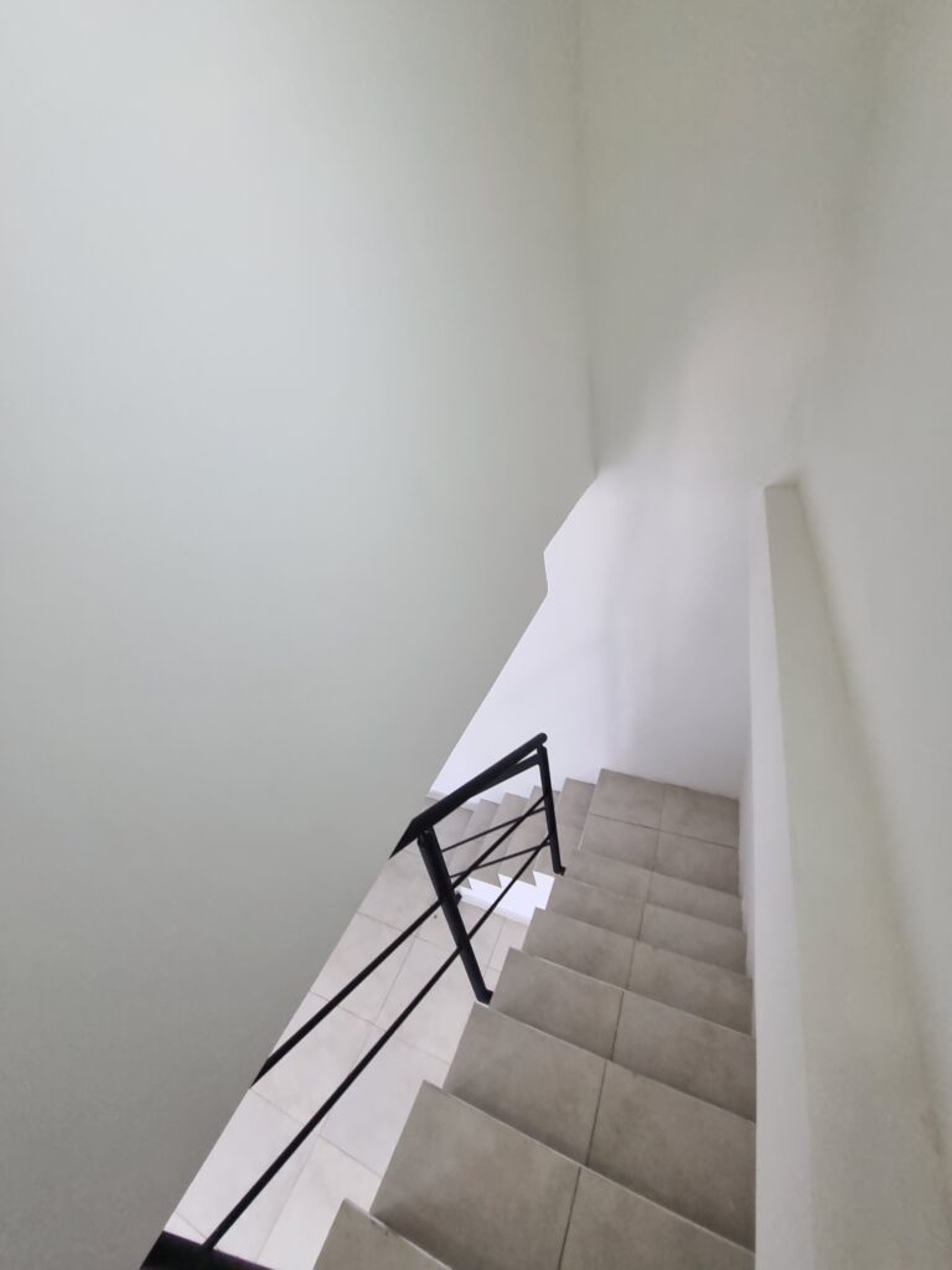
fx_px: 477
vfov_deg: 106.2
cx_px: 476
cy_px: 635
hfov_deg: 89.9
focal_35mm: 13
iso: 100
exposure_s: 1/50
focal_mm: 1.74
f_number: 2.2
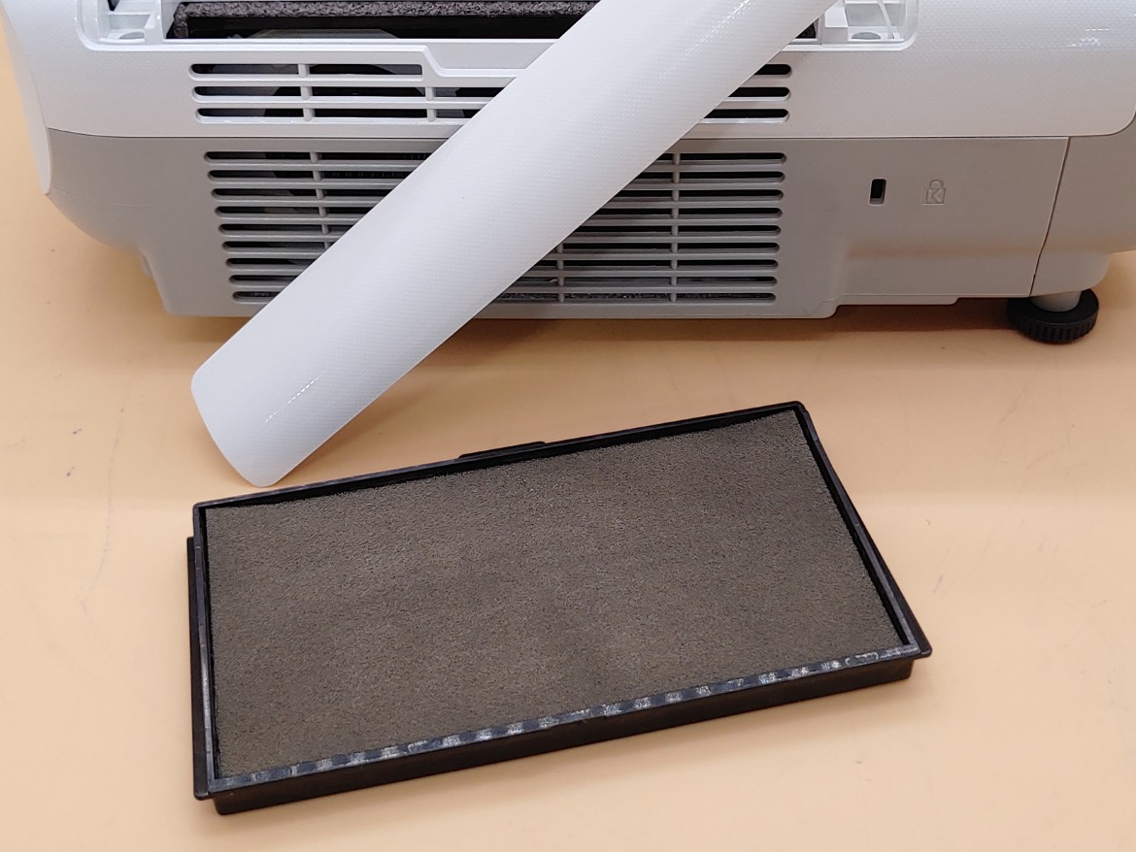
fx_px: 1576
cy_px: 334
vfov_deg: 30.2
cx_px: 608
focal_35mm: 48
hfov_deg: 39.6
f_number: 1.8
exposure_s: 1/75
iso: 50
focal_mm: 4.36
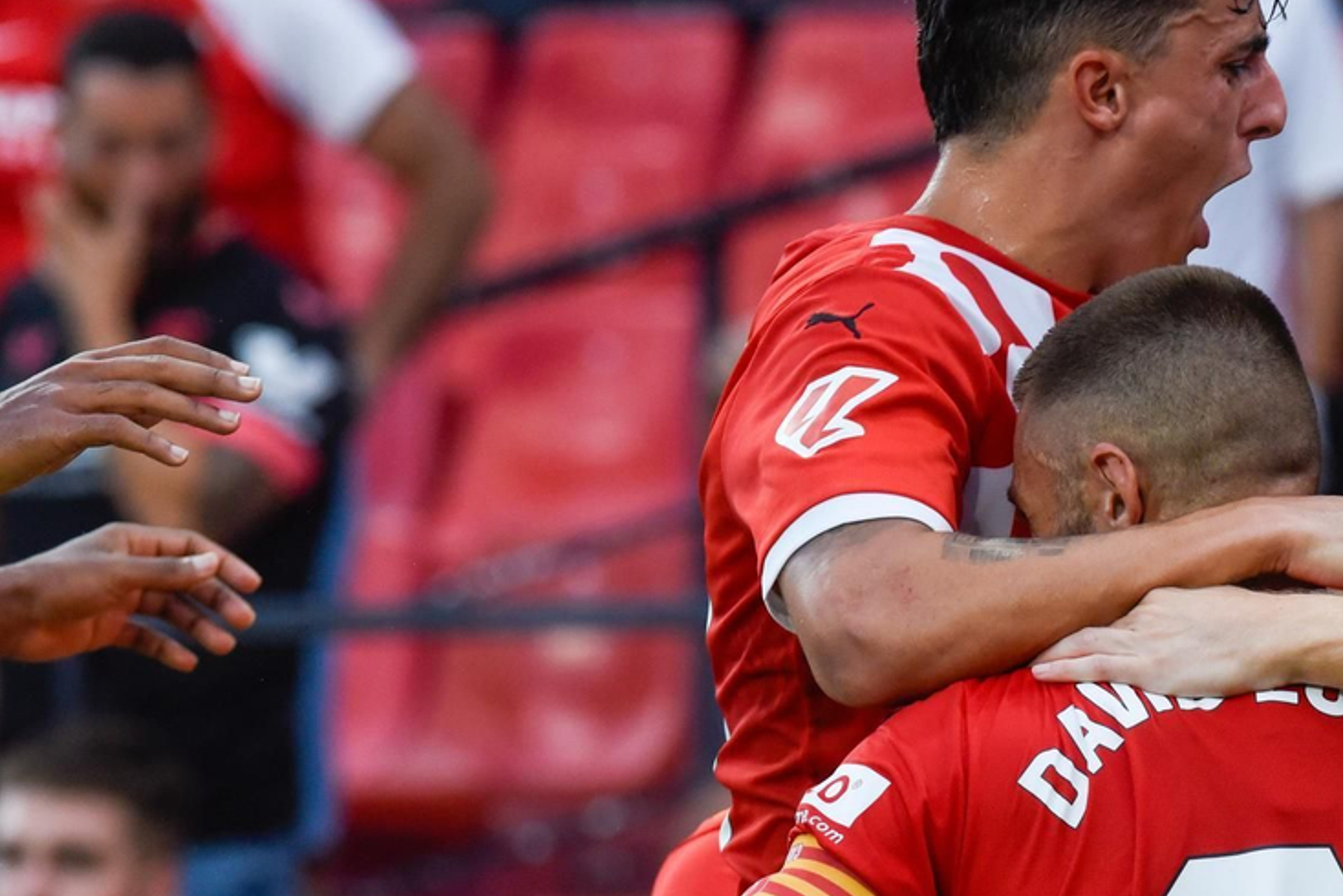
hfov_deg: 3.2
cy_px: 805
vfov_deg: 2.1
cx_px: 1175
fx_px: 24406
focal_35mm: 654
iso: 1600
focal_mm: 300
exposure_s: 1/1250
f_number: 4
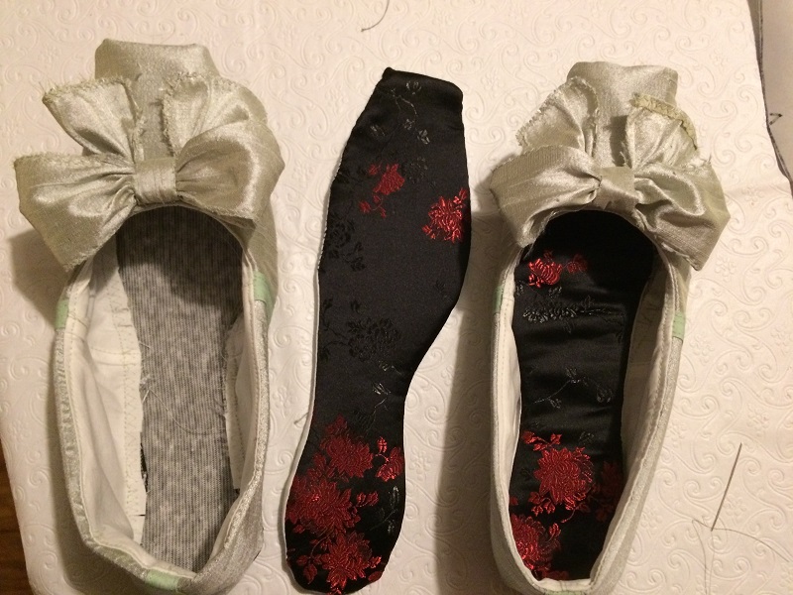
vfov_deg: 48.2
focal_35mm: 29
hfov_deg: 61.7
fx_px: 664
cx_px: 396
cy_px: 298
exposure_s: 1/15
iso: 320
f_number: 2.2
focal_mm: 4.15
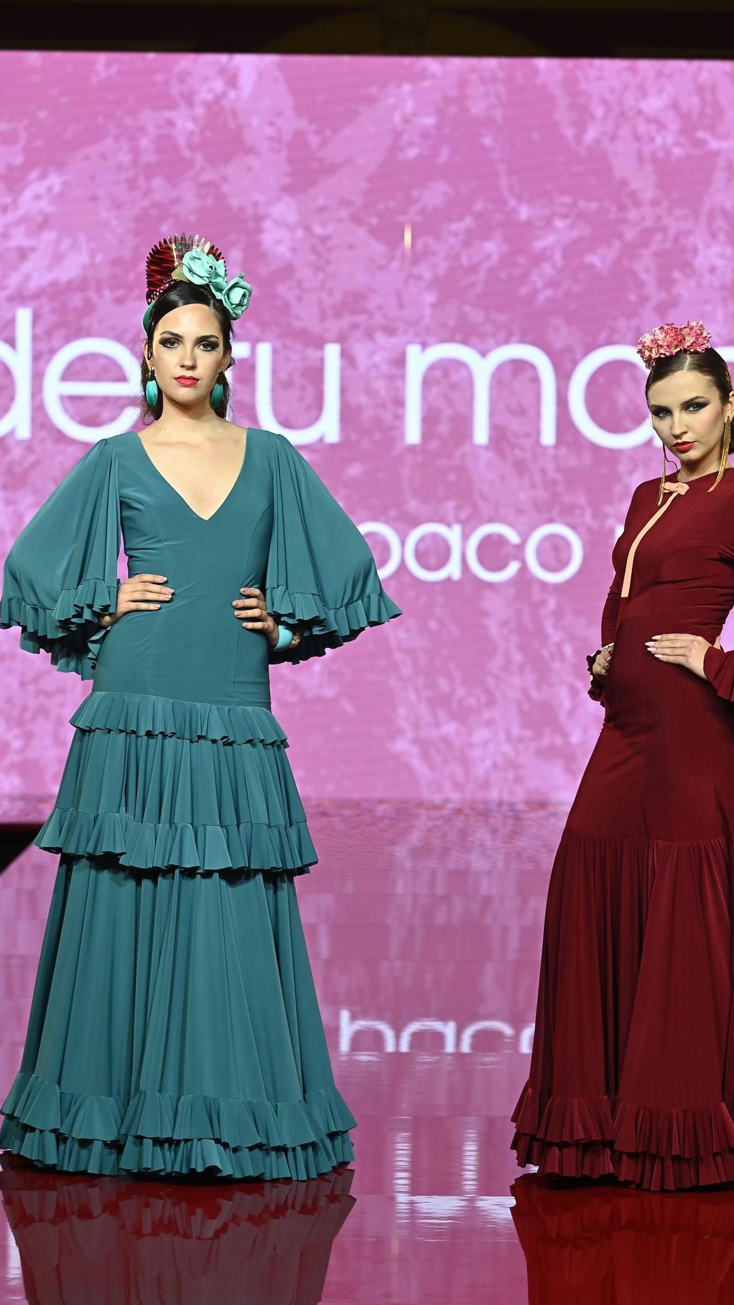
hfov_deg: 11.2
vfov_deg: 19.8
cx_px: 400
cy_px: 716
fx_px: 3738
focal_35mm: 108
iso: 1000
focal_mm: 92
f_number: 4
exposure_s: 1/200
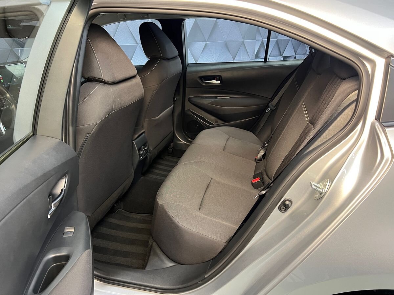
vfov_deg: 53.1
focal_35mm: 26
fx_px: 296
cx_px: 197
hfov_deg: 67.3
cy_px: 148
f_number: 1.5
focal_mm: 5.7
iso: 250
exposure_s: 1/60
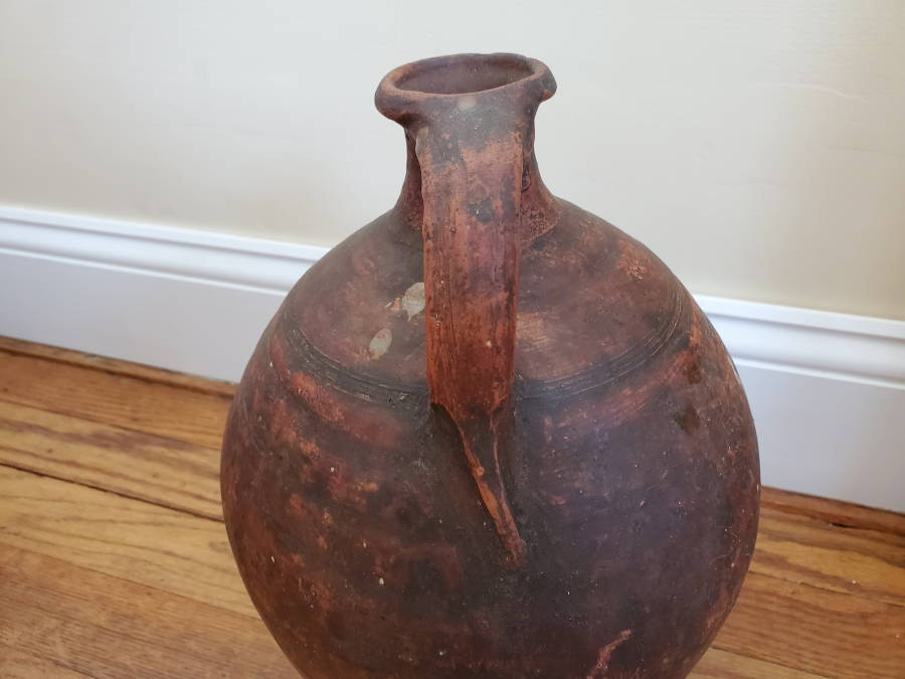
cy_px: 340
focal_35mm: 26
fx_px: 680
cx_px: 452
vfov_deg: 53.1
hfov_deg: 67.3
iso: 200
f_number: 2.4
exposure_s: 1/40
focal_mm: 4.3
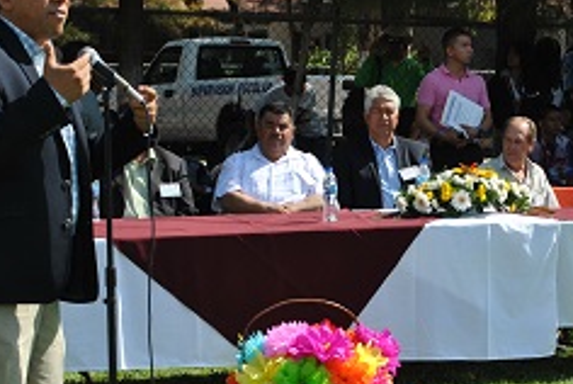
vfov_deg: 10.8
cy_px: 219
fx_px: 2024
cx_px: 379
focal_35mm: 127
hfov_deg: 16.1
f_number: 8
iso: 100
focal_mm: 40
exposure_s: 1/250
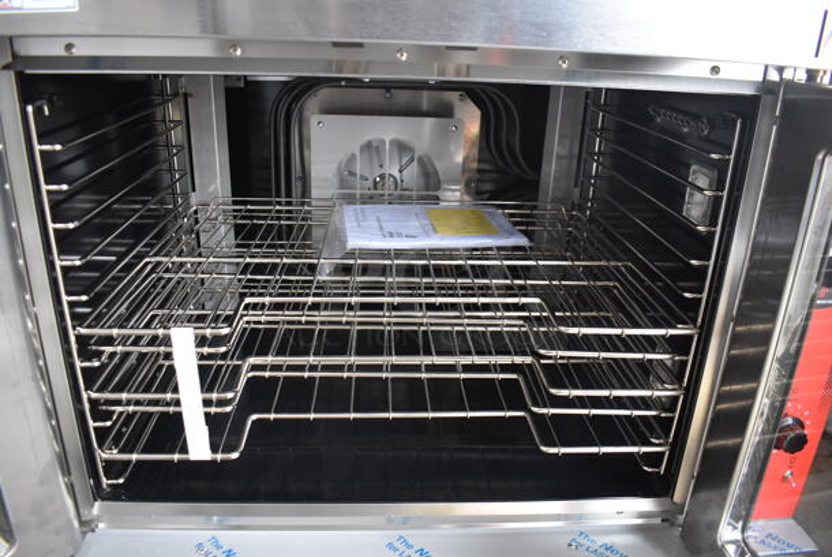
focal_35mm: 27
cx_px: 416
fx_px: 625
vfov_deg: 48.0
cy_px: 278
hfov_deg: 67.3
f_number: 3.5
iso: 1600
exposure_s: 1/125
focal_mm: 18
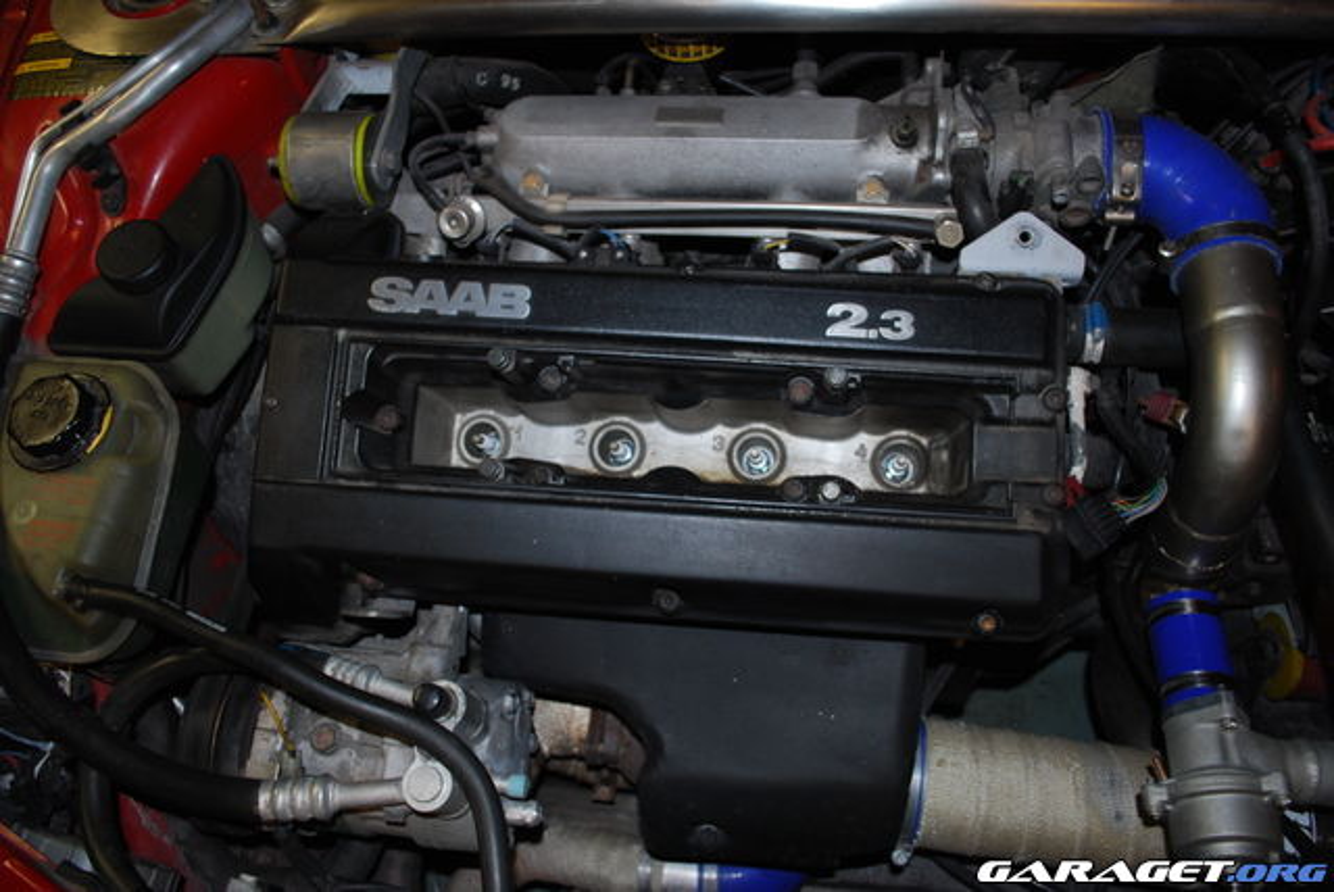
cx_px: 667
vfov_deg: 48.0
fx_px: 1001
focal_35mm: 27
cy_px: 446
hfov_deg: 67.3
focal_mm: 18
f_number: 3.5
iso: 200
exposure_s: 1/60
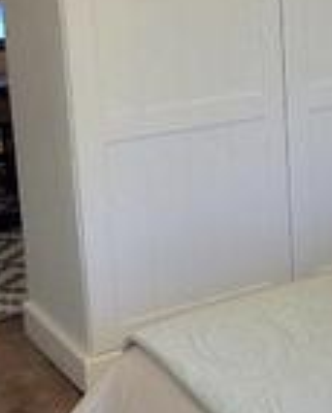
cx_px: 518
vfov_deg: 21.5
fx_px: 1079
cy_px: 106
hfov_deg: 15.9
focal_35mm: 88
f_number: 2.2
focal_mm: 1.64
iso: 50
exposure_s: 1/100
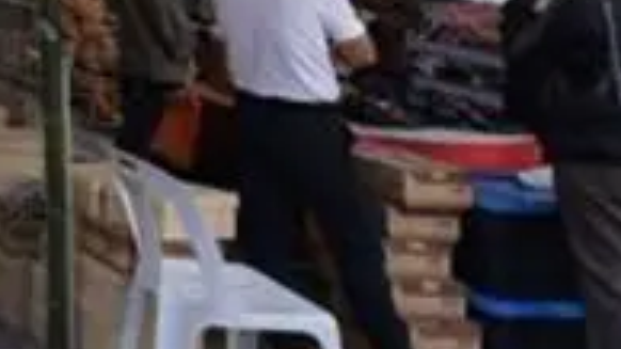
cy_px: -267
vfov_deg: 17.0
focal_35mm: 59
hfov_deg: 21.9
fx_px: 971
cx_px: -496
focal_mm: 14
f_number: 4
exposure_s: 1/800
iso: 400
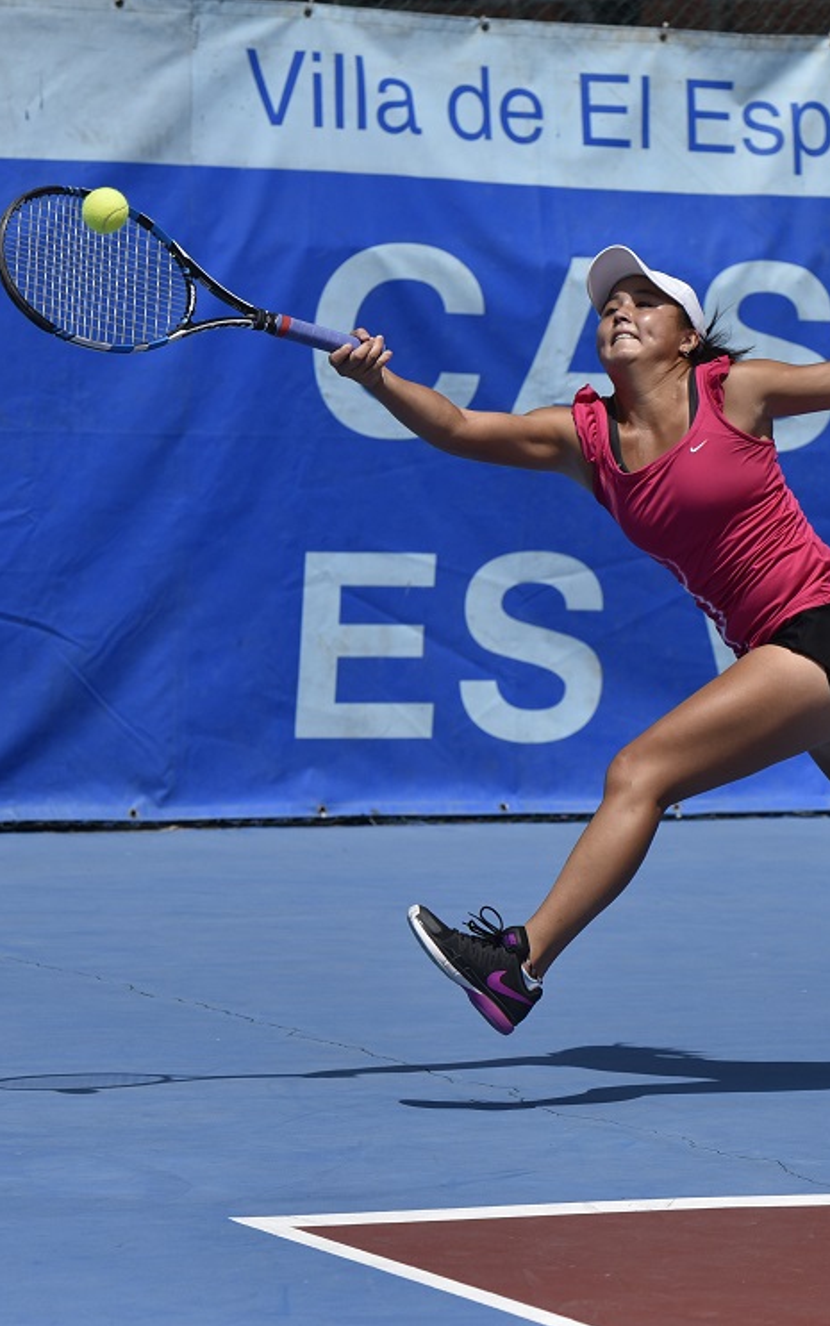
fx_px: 6942
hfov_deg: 6.8
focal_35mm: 192
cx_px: 821
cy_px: 665
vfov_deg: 10.9
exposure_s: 1/4000
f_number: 7.1
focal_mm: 125
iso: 400
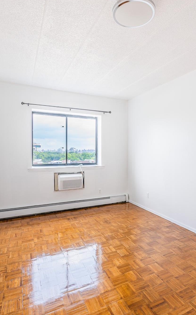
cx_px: 124
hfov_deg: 54.3
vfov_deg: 79.7
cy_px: 155
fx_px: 188
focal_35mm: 22
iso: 40
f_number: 5.6
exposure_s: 1/60
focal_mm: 14
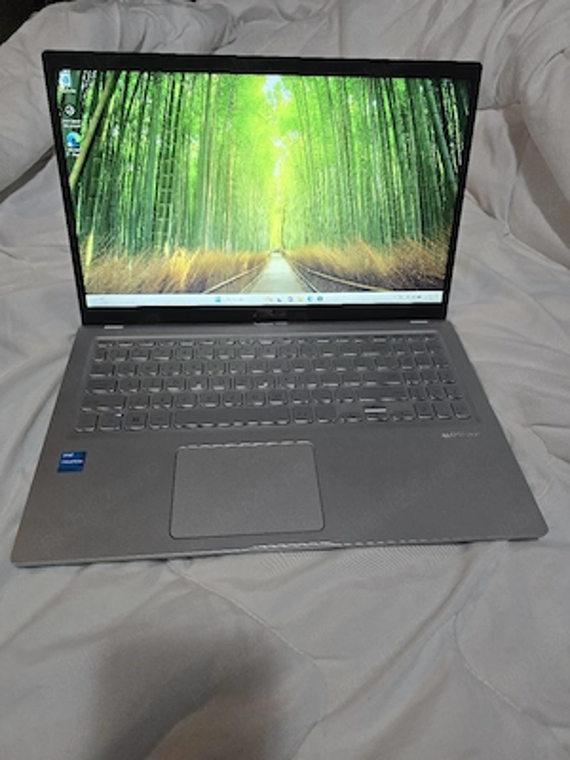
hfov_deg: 58.9
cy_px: 380
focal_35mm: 23
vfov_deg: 73.9
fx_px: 505
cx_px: 285
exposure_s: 1/101
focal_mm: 6.3
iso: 320
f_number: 1.7
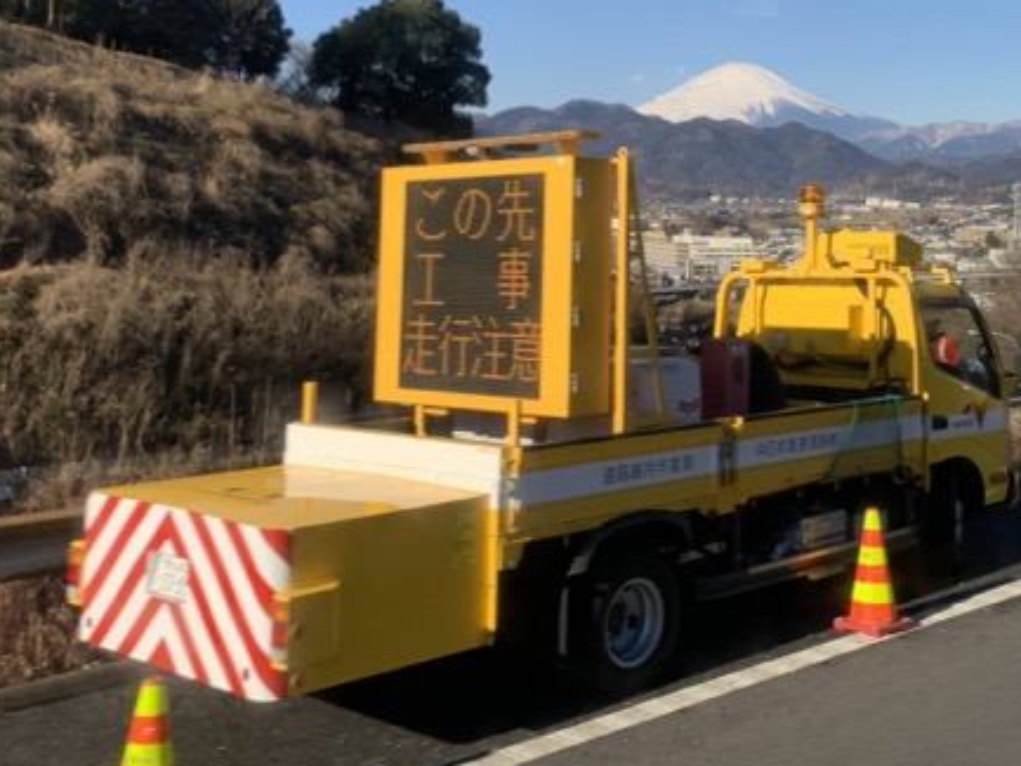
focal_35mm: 48
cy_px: 151
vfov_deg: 29.6
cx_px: 703
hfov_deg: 39.1
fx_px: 1416
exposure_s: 1/206
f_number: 1.8
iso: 25
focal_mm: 4.25
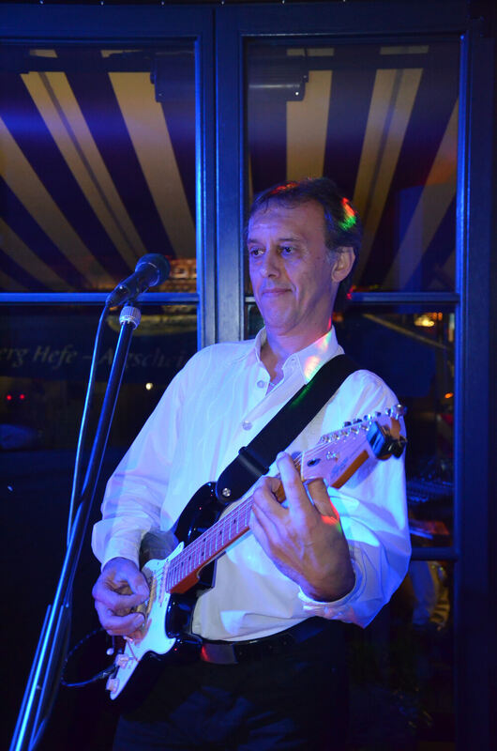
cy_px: 376
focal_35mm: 45
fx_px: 936
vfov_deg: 43.7
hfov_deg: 29.7
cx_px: 248
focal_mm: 30
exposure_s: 1/60
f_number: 4.2
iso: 3200
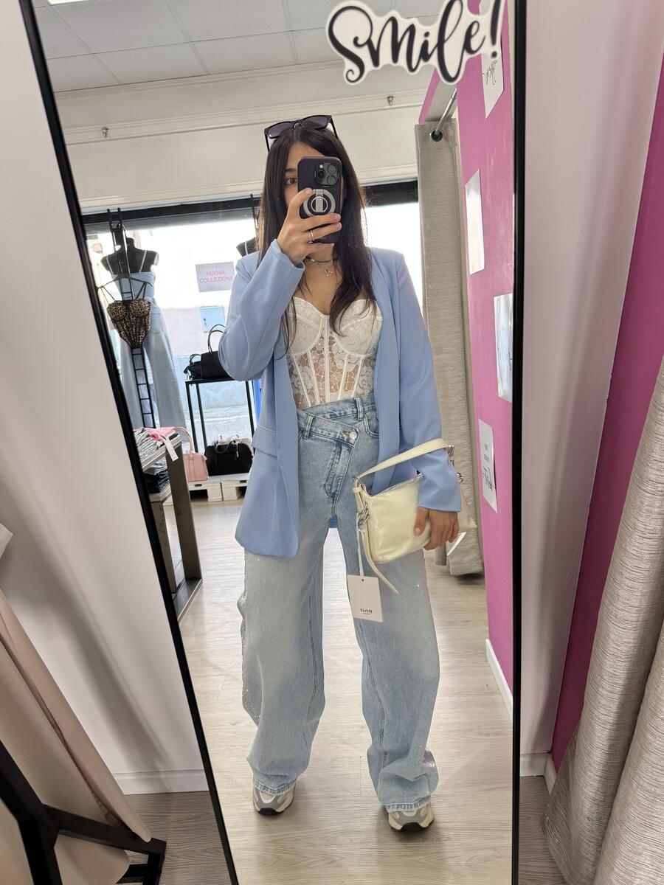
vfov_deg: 71.6
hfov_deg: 56.8
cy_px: 442
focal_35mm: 24
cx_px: 332
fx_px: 614
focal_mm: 6.76
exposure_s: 1/100
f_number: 1.78
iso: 80
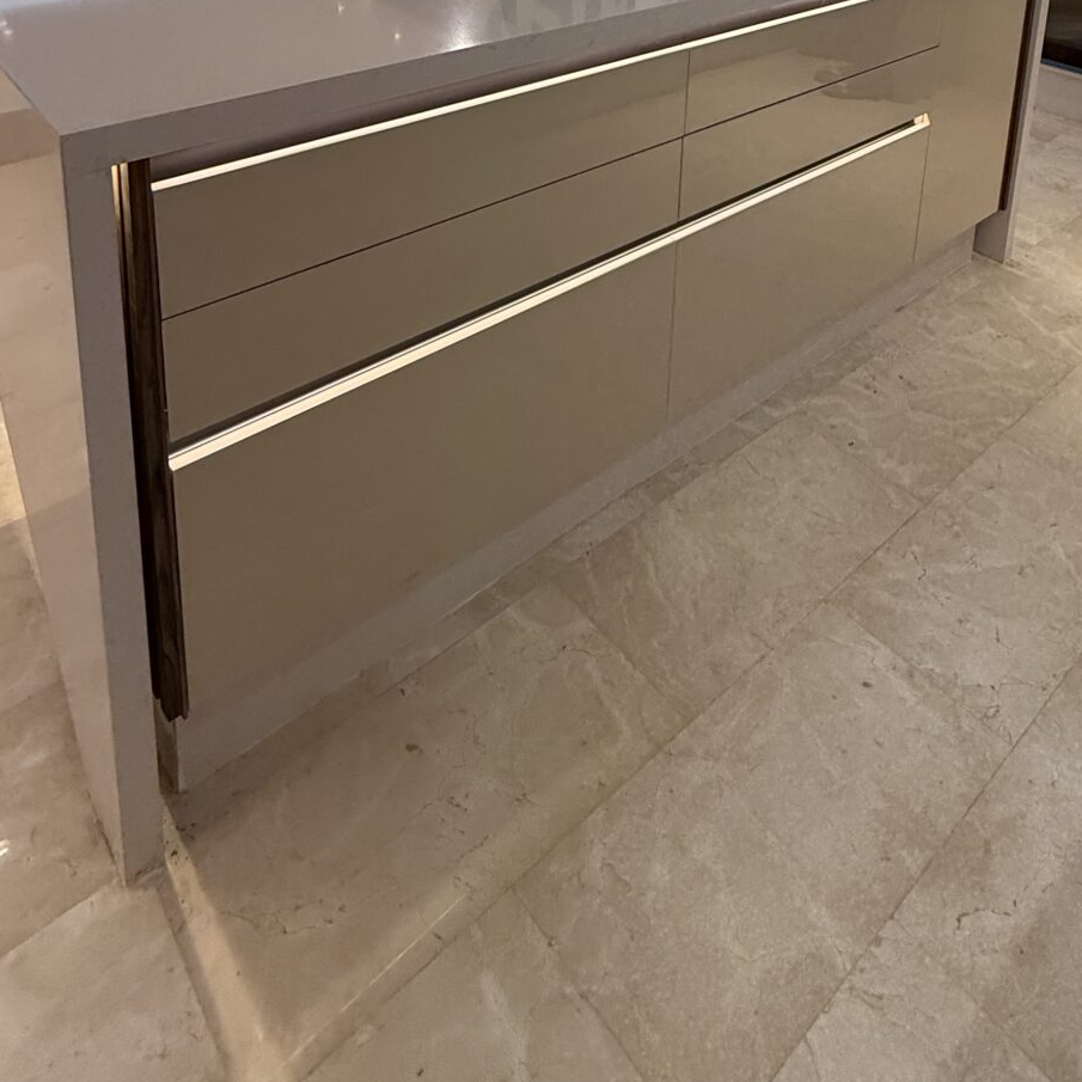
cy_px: -31
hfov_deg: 57.1
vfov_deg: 46.5
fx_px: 990
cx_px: 607
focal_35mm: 28
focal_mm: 2.22
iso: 200
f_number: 2.2
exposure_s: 1/100
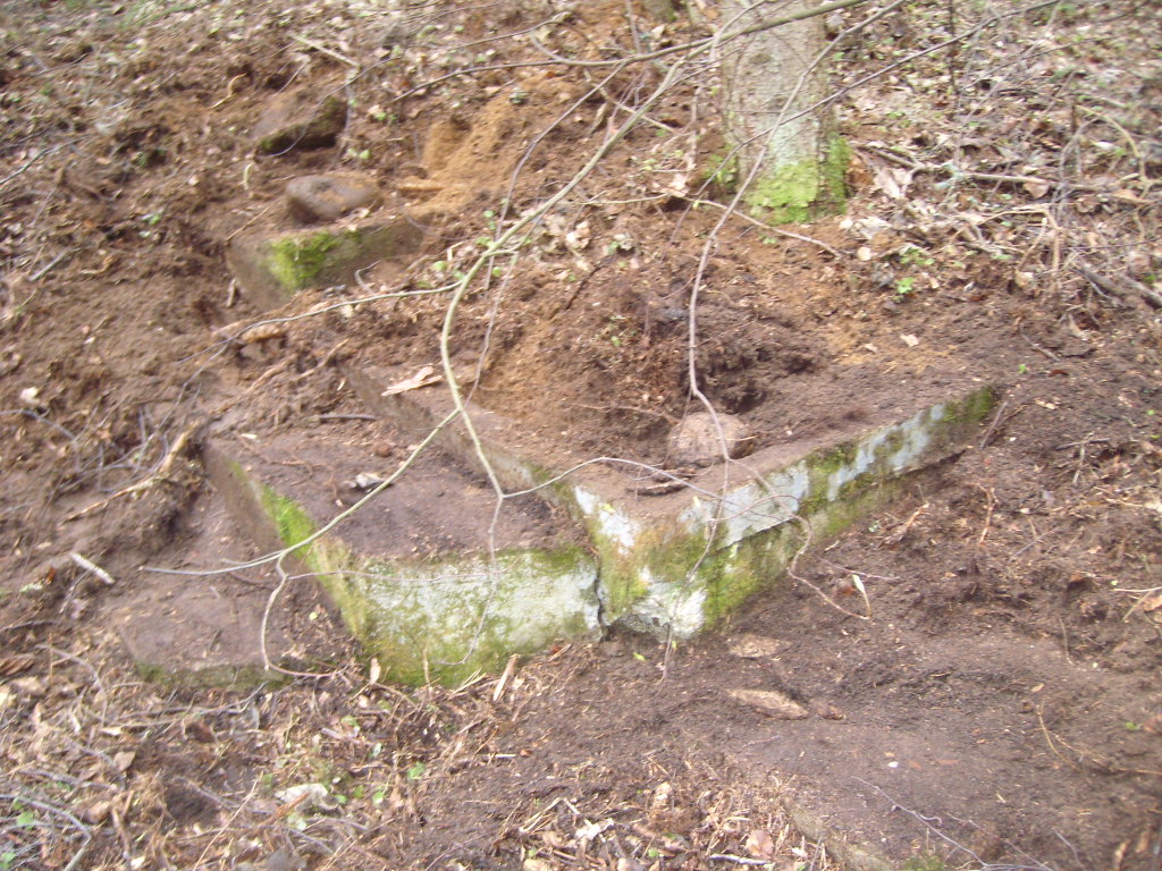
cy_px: 436
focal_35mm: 35
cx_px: 581
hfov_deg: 52.6
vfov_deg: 40.7
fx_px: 1175
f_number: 2.8
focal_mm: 5.8
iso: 200
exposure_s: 1/30
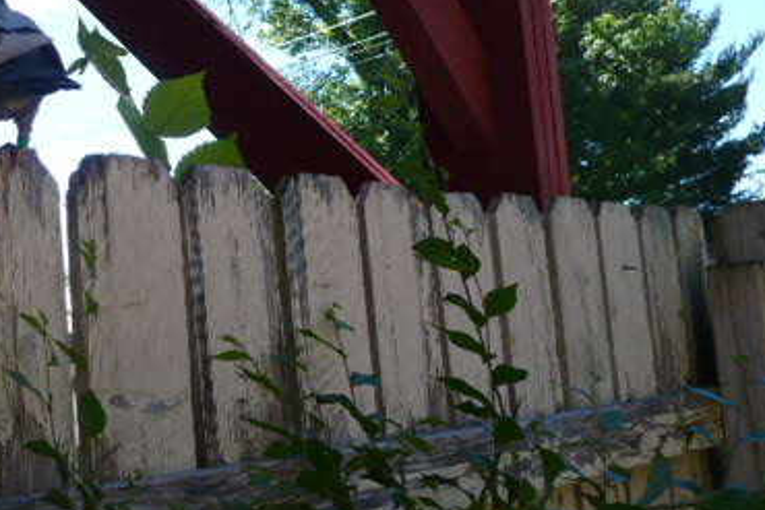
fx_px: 1339
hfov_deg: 30.8
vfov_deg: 21.3
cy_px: 107
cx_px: 118
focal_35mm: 63
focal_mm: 5.8
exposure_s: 1/500
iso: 100
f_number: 2.8
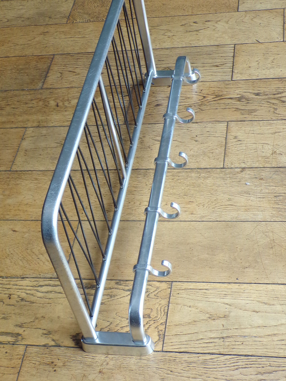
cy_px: 173
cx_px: 122
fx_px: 617
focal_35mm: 56
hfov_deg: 26.1
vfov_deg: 34.3
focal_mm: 7.6
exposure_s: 1/17
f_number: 3.4
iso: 239
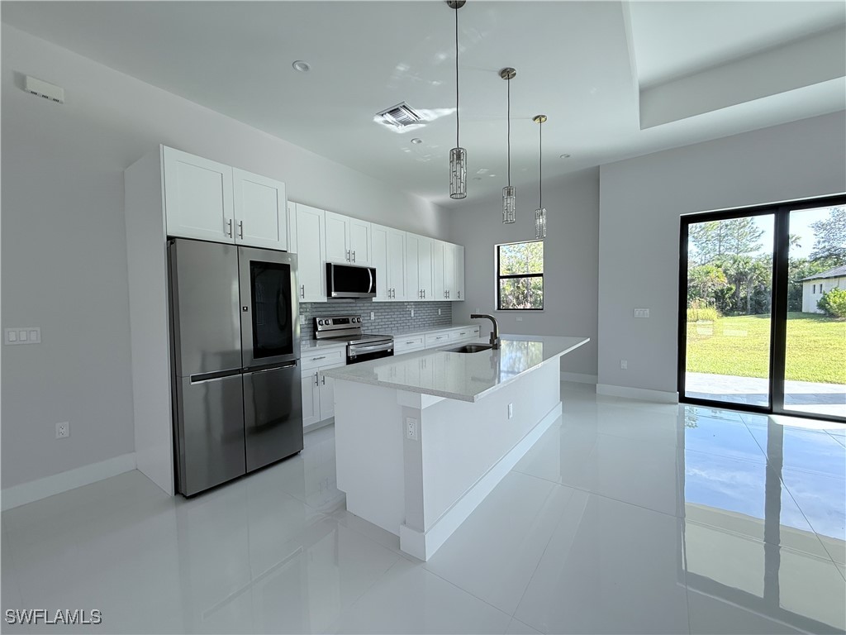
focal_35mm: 14
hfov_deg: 102.1
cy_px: 318
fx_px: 342
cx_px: 423
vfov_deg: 85.7
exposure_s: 1/120
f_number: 2.2
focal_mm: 2.22
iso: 80
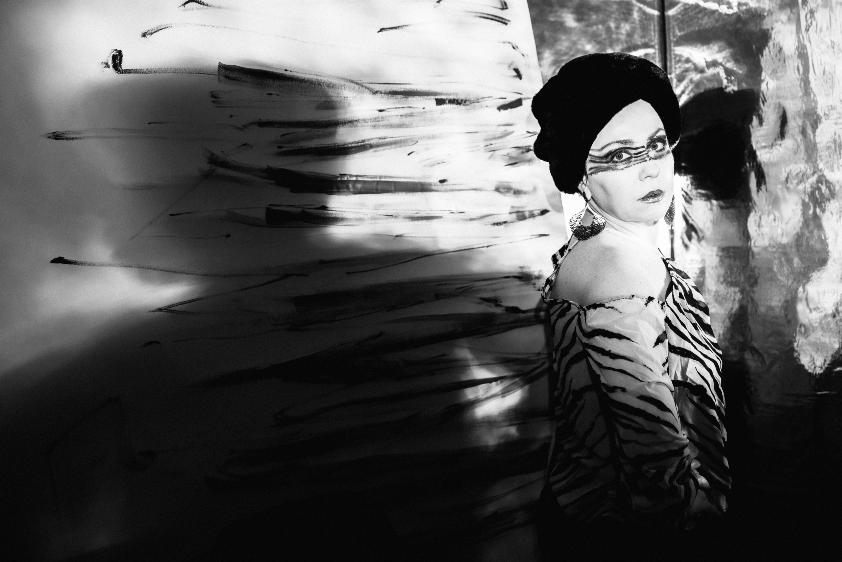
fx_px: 959
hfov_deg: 47.4
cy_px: 281
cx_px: 421
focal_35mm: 41
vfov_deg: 32.7
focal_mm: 41
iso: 500
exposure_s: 1/200
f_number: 3.5
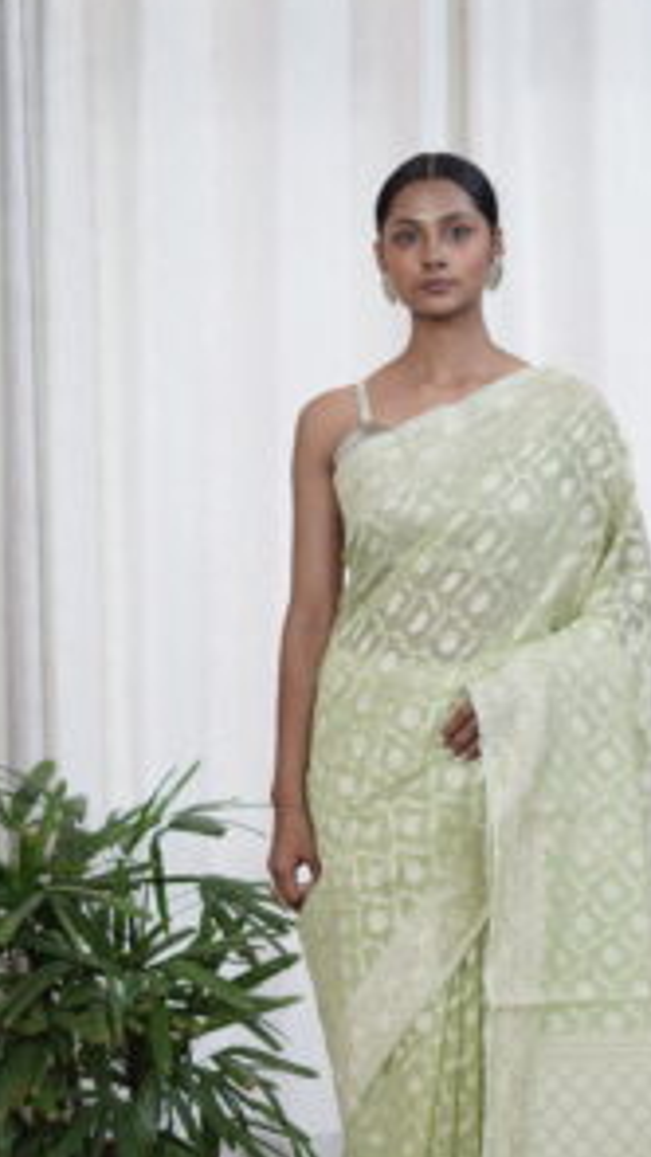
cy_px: 702
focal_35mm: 80
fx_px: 2454
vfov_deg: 26.5
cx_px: 380
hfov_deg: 15.1
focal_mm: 50
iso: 200
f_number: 2
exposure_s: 1/100
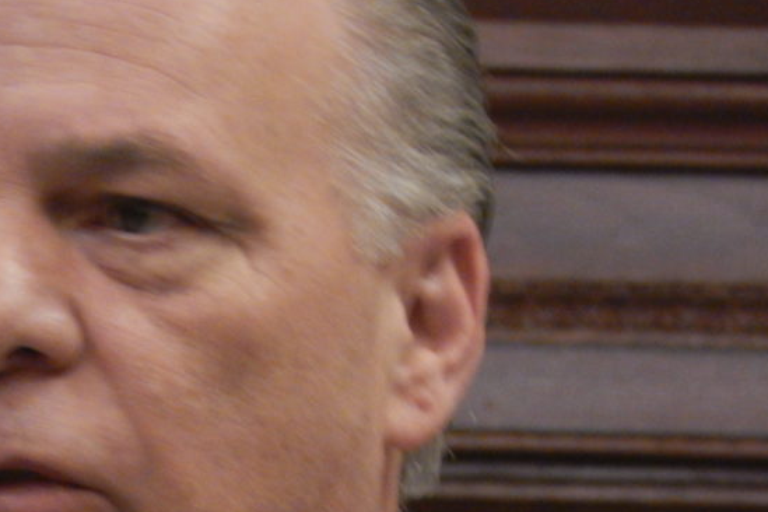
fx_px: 16063
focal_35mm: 753
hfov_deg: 2.7
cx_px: 62
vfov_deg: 1.8
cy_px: 484
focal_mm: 69
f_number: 5.7
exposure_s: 1/13
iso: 800
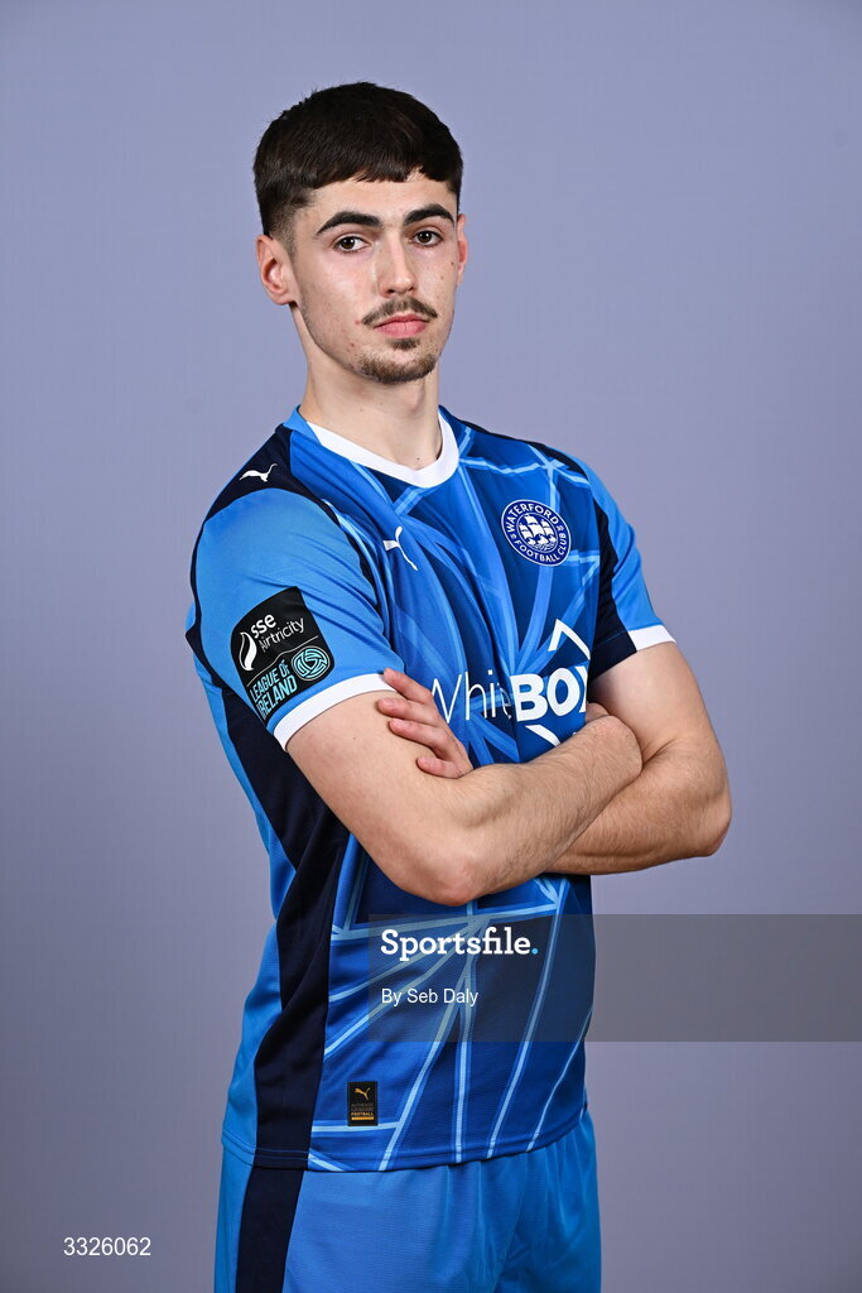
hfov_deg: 13.6
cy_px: 646
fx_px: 3626
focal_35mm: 101
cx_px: 431
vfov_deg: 20.2
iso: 125
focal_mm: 101
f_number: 5.6
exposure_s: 1/200
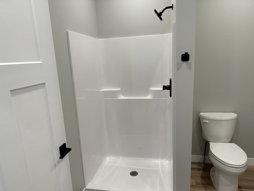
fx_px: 176
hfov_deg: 71.6
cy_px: 96
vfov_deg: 56.8
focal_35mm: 24
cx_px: 127
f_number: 1.78
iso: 125
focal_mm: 6.86
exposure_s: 1/120
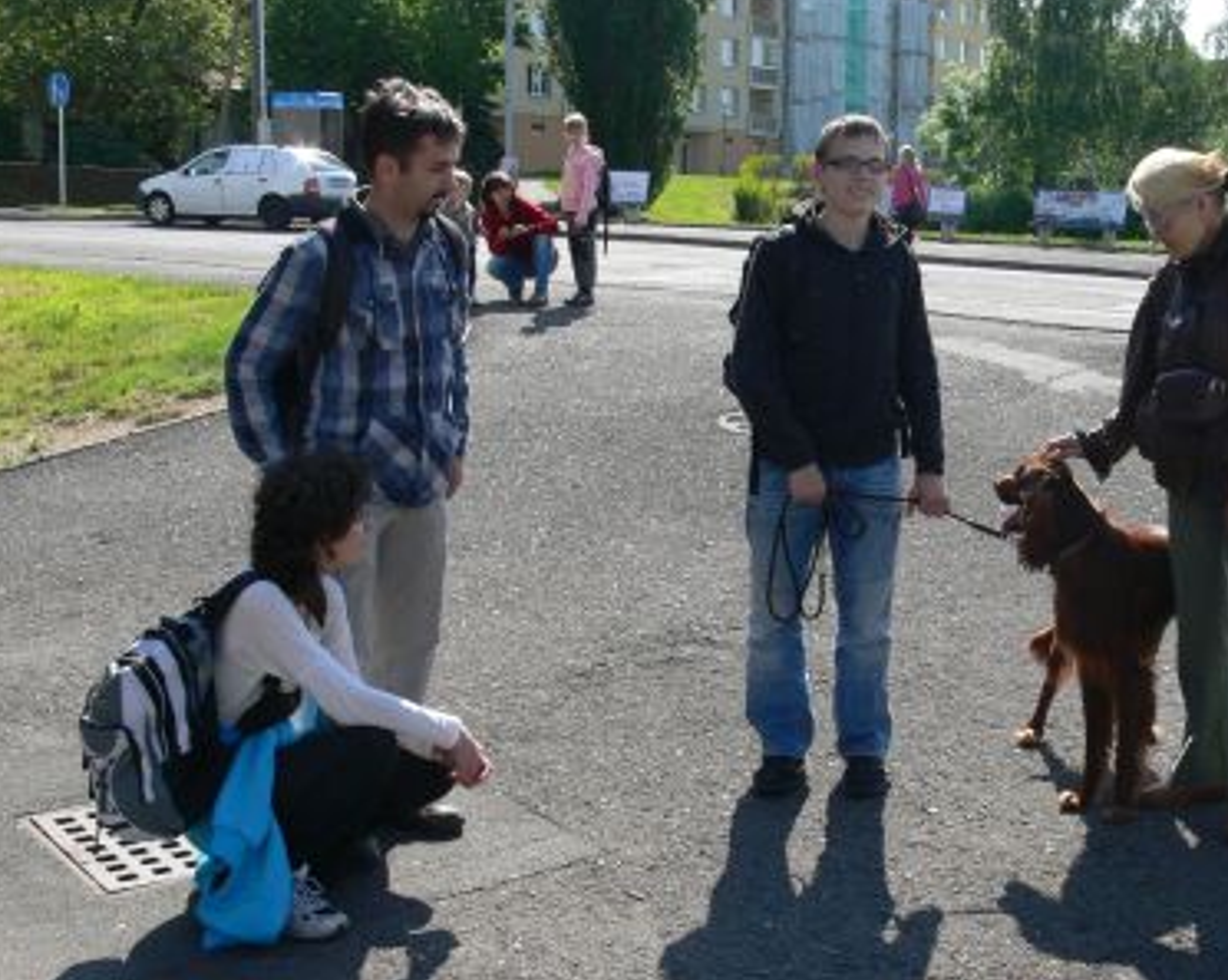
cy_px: 548
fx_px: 1816
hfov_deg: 36.7
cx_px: 875
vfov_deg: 30.2
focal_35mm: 50
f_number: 5.6
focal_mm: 7.4
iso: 100
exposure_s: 1/320
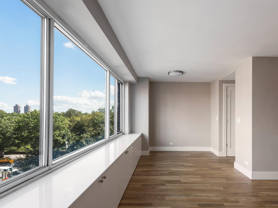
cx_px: 159
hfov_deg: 87.2
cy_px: 116
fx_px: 145
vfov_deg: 71.4
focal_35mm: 18
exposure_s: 1/40
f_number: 8
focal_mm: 14
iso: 200
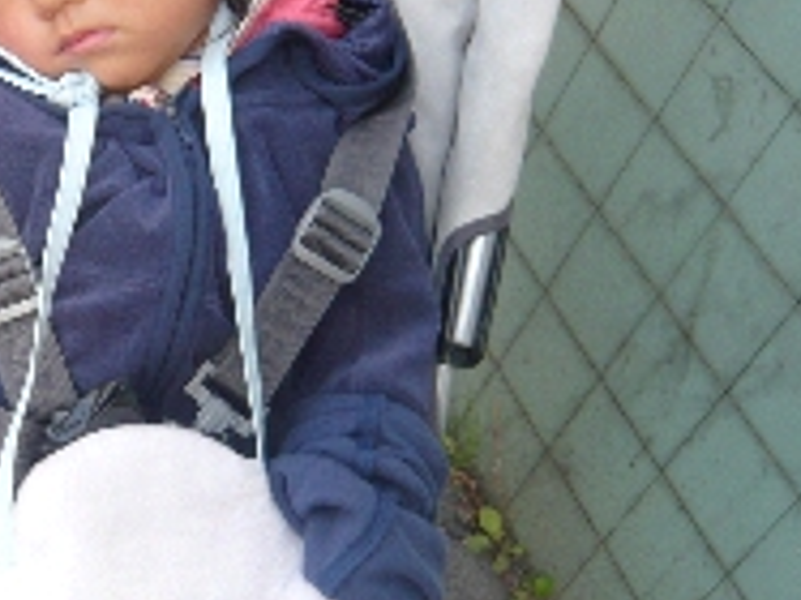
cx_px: 81
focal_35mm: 63
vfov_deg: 23.3
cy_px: 311
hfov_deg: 29.5
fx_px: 1457
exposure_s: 1/100
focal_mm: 4.6
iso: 100
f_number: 2.8
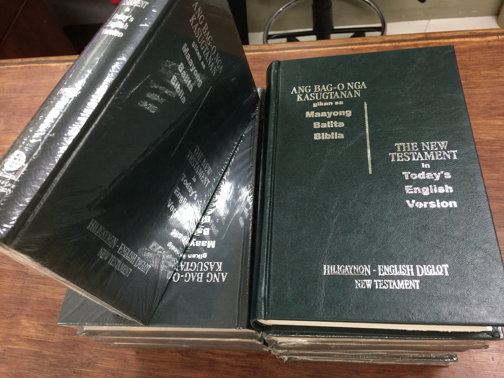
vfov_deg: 48.2
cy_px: 189
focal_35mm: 29
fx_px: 422
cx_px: 252
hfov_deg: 61.7
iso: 100
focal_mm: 4.15
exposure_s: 1/15
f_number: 2.2
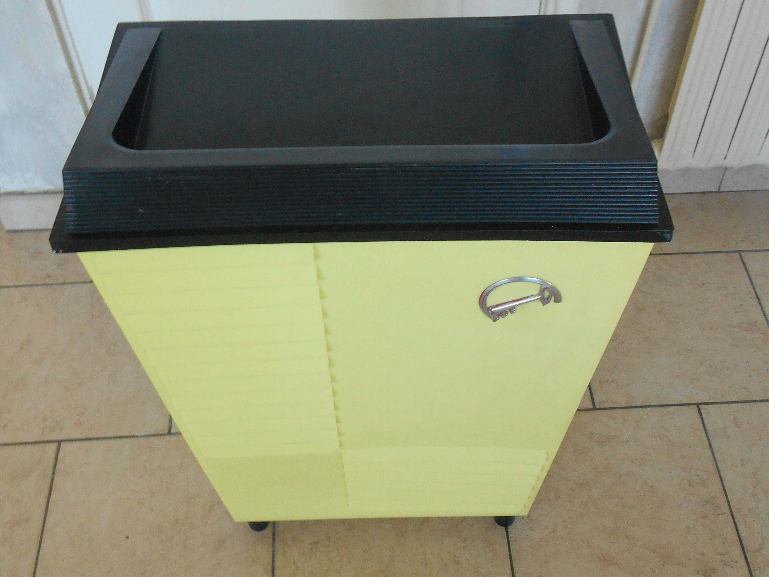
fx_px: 578
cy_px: 288
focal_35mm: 26
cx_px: 384
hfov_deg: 67.3
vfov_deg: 53.1
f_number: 3.4
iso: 250
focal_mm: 4.7
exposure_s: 1/30
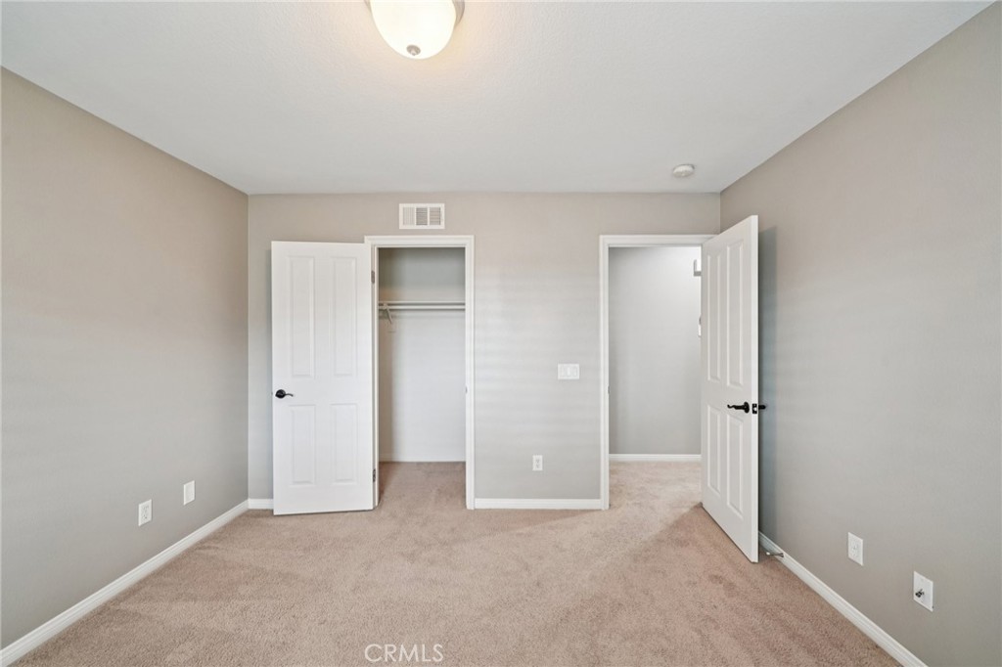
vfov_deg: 81.2
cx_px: 501
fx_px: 390
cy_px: 334
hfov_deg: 104.3
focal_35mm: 14
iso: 400
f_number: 8
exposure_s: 1/6
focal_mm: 14
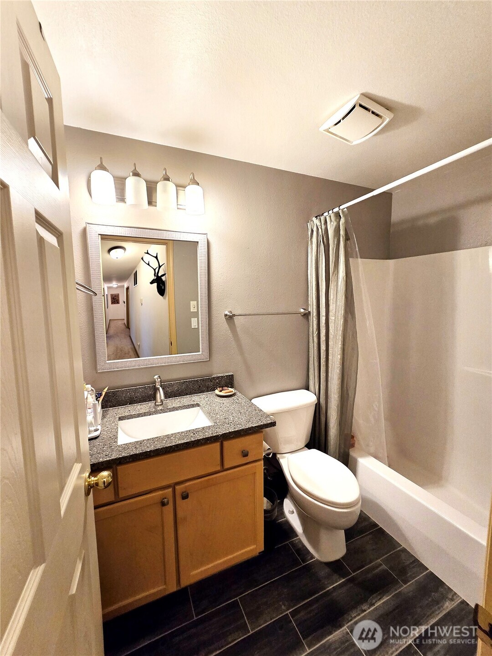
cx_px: 246
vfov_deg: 106.2
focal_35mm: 13
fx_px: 246
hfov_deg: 89.9
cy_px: 328
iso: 200
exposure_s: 1/60
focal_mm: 2.2
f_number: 2.2
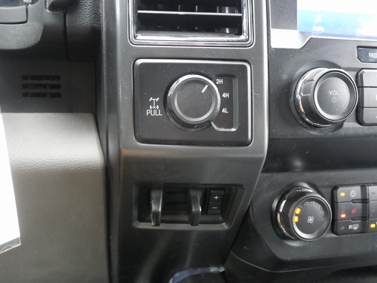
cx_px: 188
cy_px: 142
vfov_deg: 44.2
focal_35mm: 32
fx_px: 349
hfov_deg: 56.8
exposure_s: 1/50
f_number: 3.9
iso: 3200
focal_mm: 16
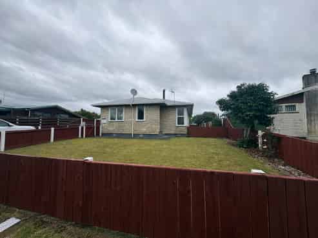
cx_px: 159
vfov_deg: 85.6
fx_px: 129
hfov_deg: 102.1
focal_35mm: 14
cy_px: 119
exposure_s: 1/657
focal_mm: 2.22
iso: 40
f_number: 2.2
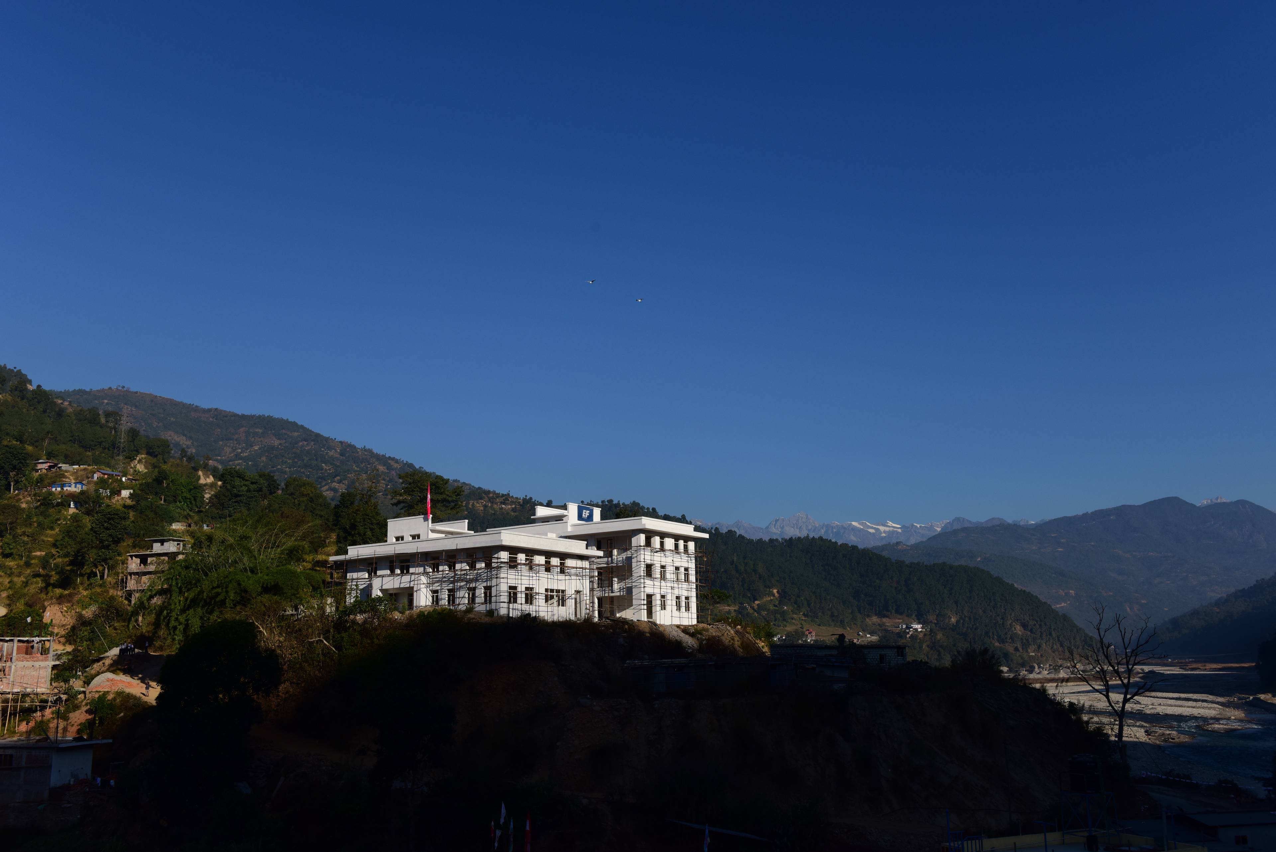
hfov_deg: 58.7
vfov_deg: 41.1
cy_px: 426
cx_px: 638
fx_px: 1135
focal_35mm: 32
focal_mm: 32
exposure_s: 1/2000
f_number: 6.3
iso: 400
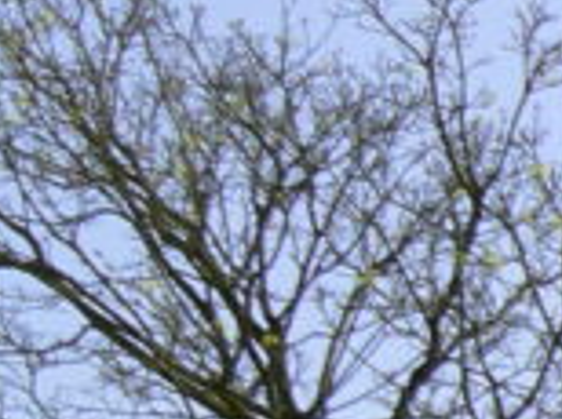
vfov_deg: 5.7
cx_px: 1325
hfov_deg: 7.7
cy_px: 1272
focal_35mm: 240
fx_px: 3890
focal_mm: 6
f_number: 8
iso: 100
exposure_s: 1/500
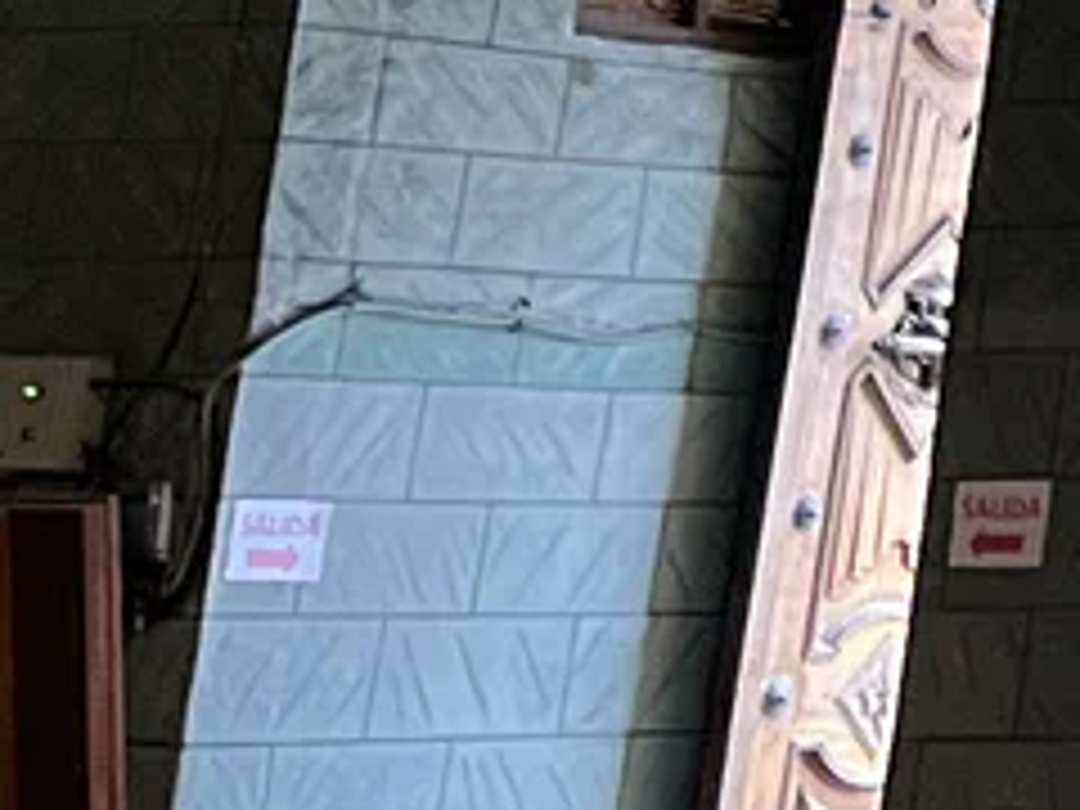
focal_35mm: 173
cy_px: -1161
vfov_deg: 7.9
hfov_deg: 9.0
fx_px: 5398
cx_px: 3384
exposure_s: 1/40
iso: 400
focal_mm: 5.1
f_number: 1.6
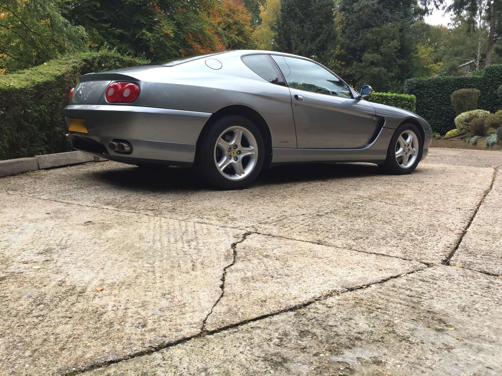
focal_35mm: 29
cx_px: 251
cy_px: 188
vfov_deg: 48.2
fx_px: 421
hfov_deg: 61.7
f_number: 2.2
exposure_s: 1/181
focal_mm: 4.15
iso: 32
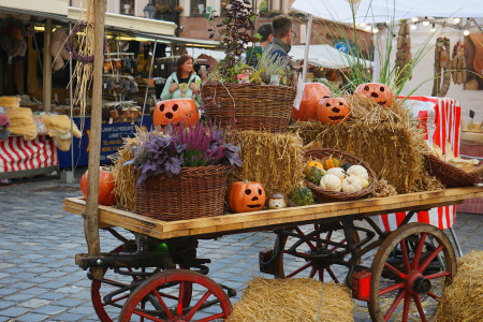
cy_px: 117
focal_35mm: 64
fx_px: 859
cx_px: 228
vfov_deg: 21.2
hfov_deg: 31.4
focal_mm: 48
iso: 100
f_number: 5
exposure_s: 1/160
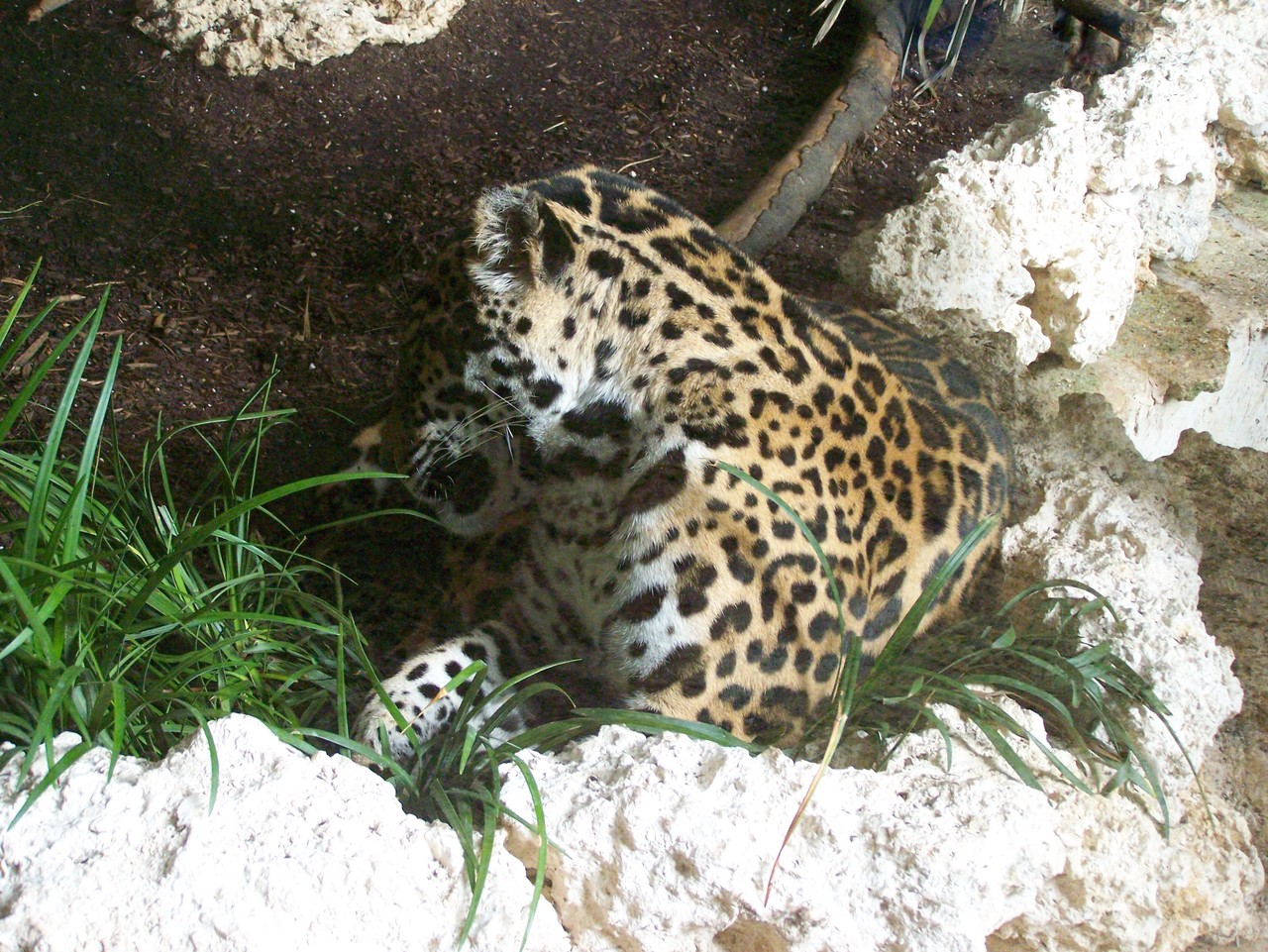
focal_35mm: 59
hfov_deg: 32.7
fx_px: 2162
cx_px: 634
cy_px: 476
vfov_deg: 24.8
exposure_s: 1/80
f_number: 3.1
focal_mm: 9.8
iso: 400
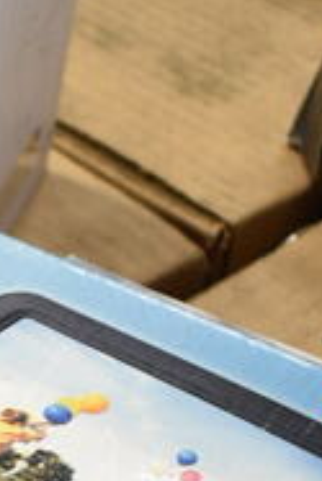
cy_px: 485
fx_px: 1768
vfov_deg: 15.2
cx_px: -227
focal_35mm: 132
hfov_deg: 9.9
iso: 400
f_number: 3.5
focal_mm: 18
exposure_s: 1/30
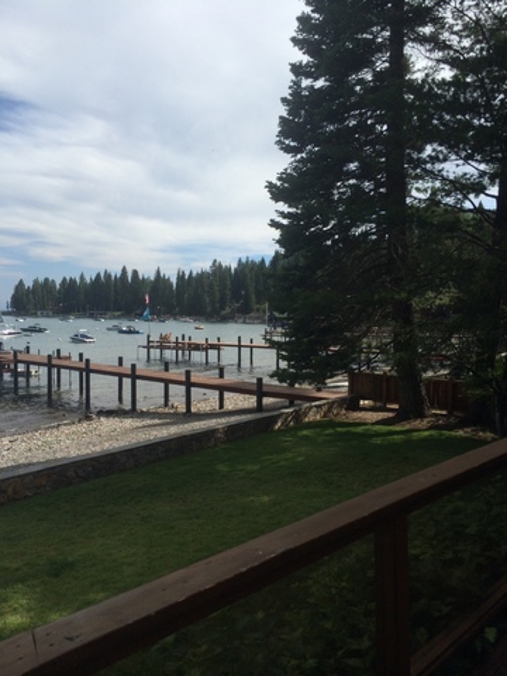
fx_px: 586
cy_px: 338
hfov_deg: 46.8
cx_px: 254
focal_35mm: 30
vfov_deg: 60.0
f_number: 2.2
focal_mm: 4.12
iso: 40
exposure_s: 1/2740
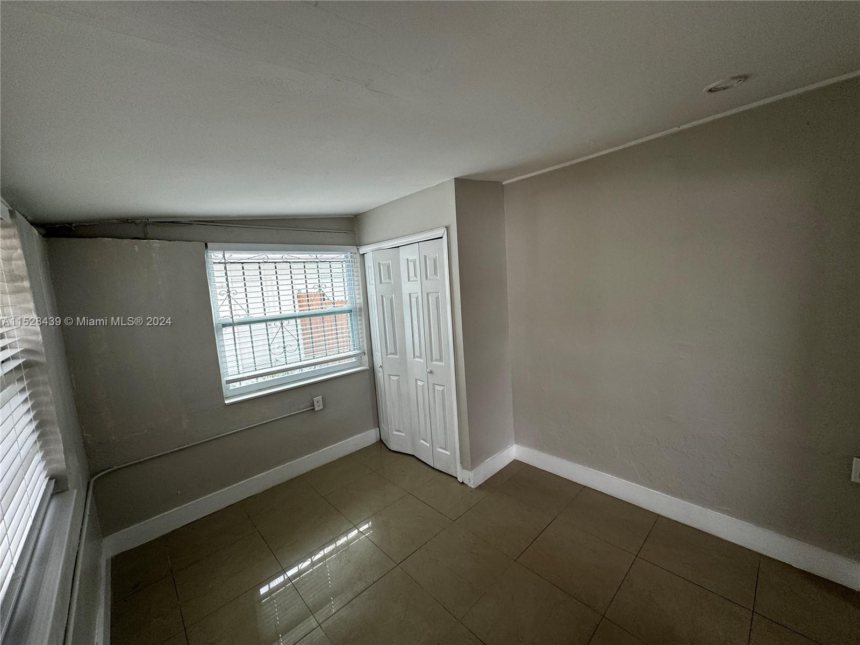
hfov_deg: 102.1
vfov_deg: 85.7
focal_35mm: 14
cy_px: 322
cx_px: 430
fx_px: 348
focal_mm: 2.22
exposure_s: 1/99
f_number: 2.2
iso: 64
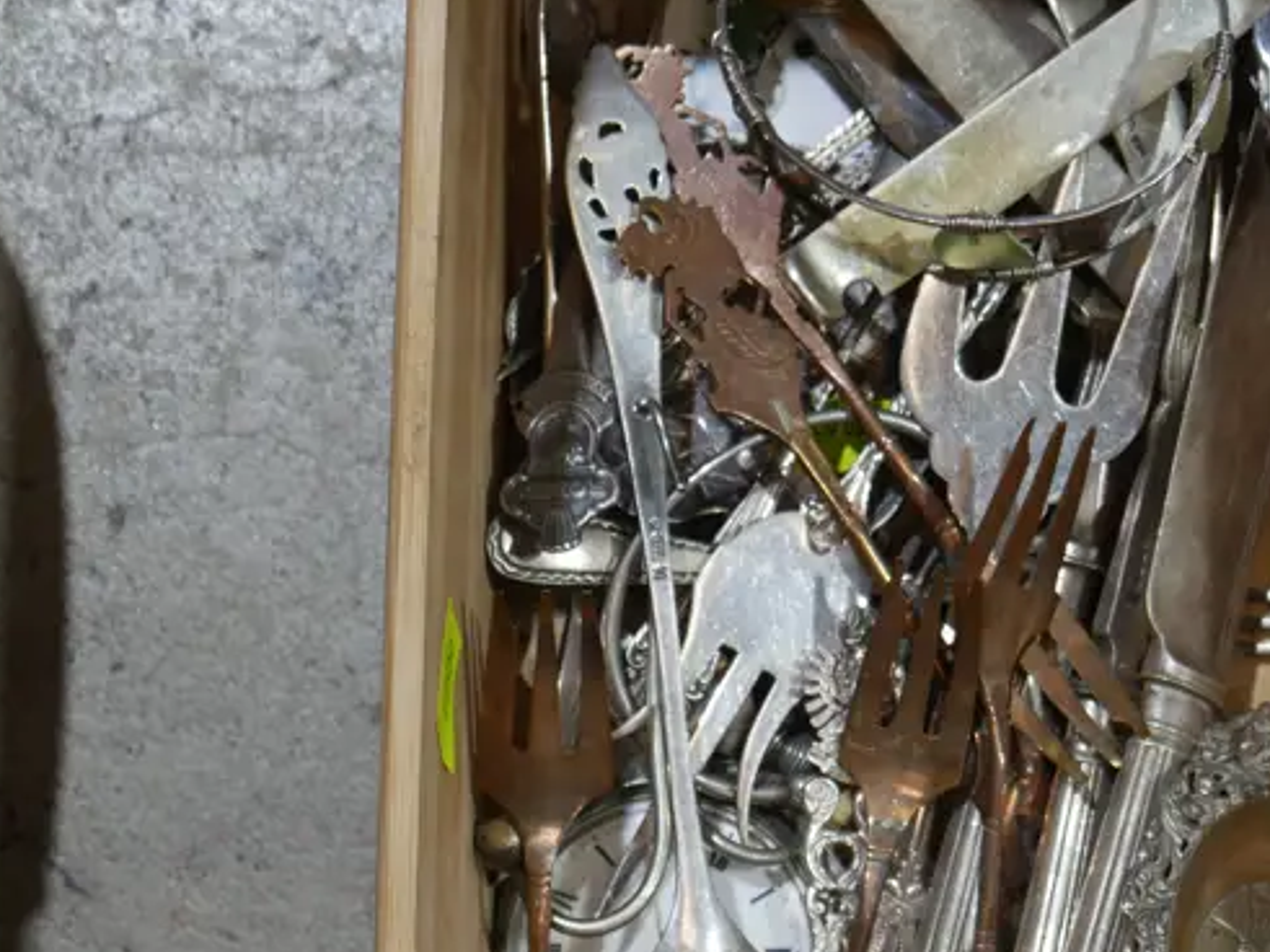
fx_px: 3521
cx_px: 1244
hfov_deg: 19.9
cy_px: 702
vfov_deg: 15.3
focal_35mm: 96
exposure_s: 1/60
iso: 320
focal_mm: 23
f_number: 5.1
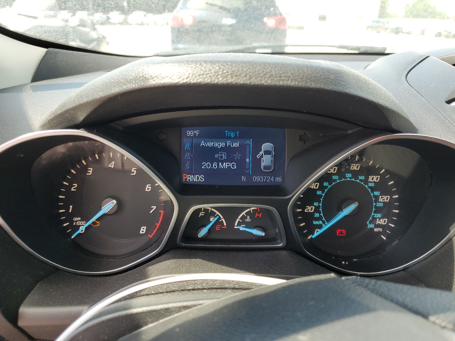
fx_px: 342
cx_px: 228
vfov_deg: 53.1
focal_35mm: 26
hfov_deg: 67.3
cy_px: 170
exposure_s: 1/256
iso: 50
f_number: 1.5
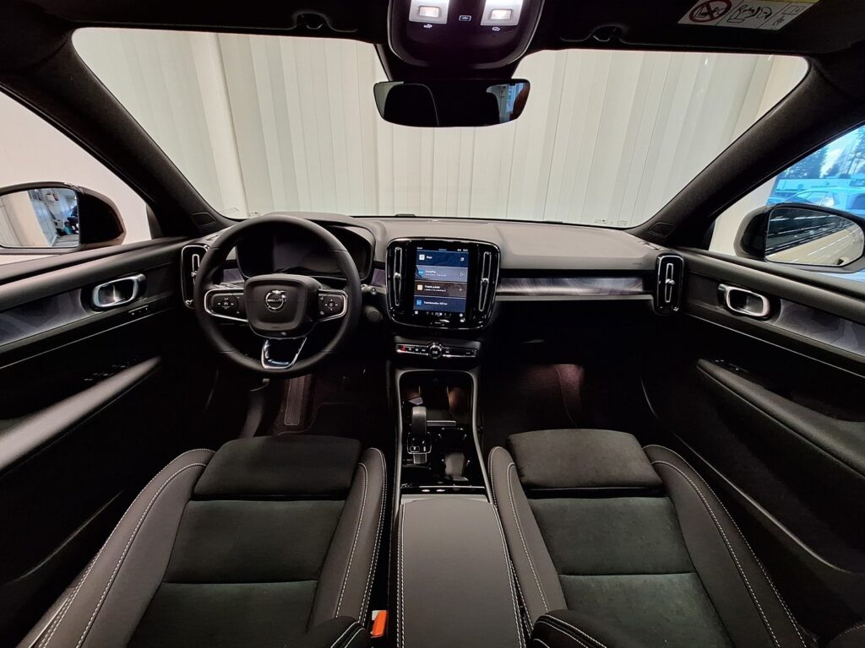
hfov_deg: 106.2
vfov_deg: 89.9
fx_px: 325
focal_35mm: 13
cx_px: 432
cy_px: 324
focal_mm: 1.74
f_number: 2.2
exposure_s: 1/33
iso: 160
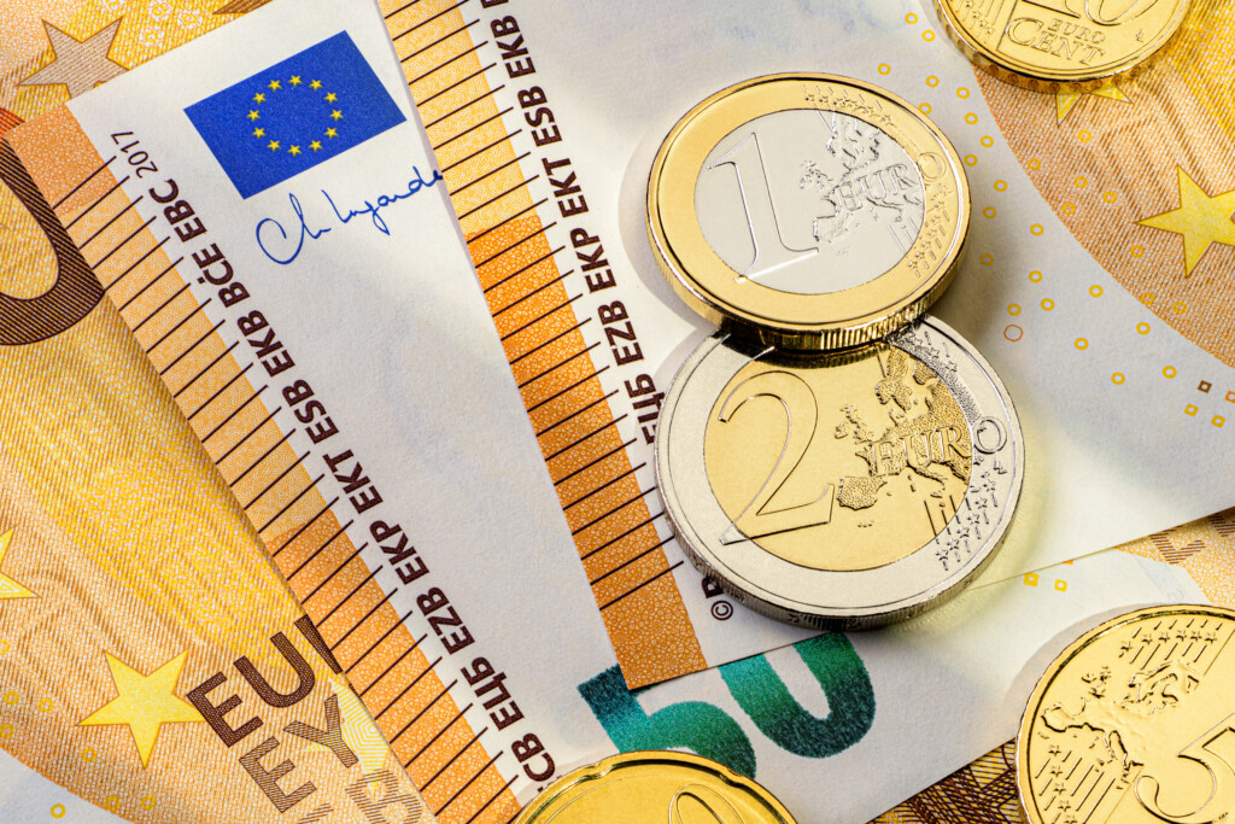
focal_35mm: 85
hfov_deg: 23.9
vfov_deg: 16.1
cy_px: 412
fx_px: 2916
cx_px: 618
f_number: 18
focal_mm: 85
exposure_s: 1/160
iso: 100
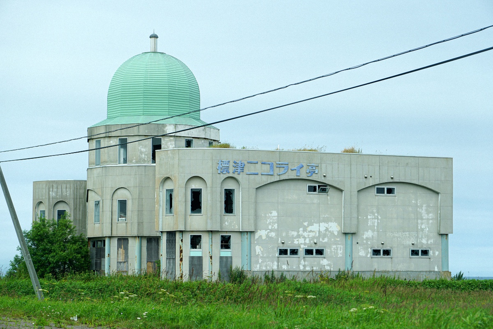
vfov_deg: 13.0
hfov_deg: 19.5
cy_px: 164
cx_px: 246
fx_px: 1438
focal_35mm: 105
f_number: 5
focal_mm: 70
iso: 100
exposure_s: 1/500
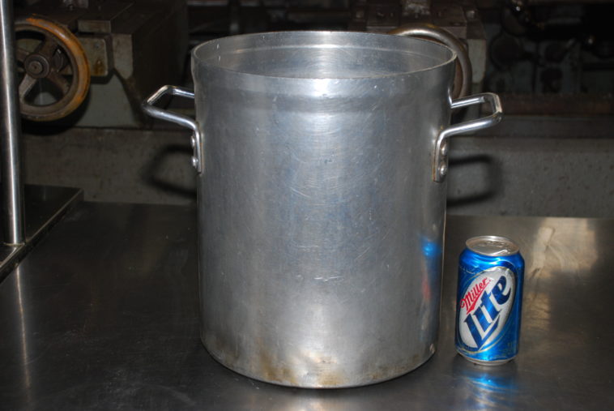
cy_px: 206
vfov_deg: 22.7
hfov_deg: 33.4
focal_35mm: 60
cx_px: 307
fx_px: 1024
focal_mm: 40
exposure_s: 1/60
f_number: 5
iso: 200
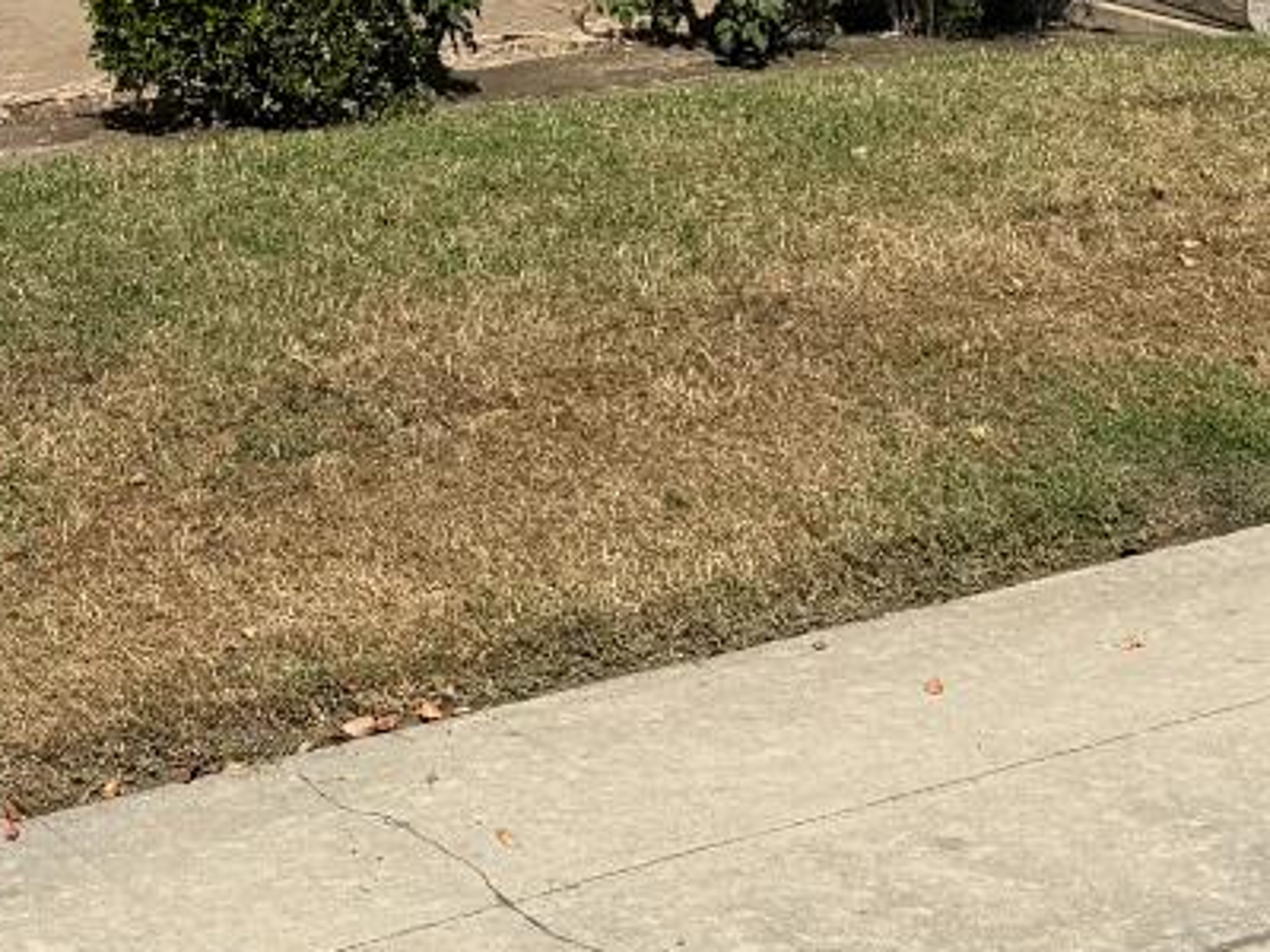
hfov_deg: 21.6
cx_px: 302
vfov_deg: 14.4
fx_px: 3302
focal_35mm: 90
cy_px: -785
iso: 80
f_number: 1.78
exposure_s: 1/6711
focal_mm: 6.76
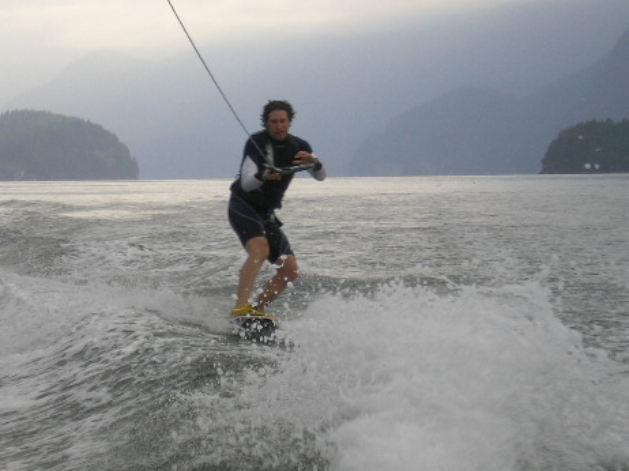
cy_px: 218
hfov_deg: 12.5
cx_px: 214
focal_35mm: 158
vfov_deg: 9.4
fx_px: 2869
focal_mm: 17.4
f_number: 5
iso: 50
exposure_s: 1/200
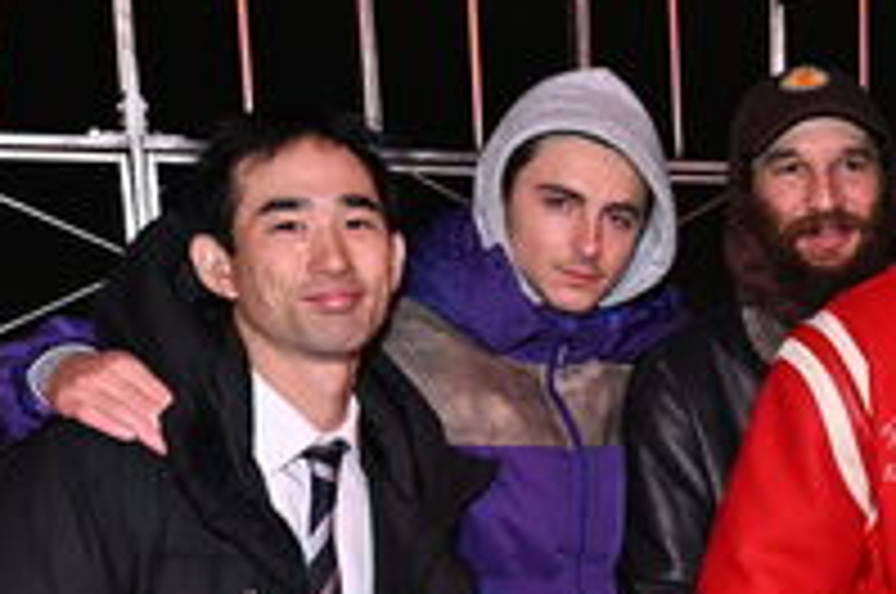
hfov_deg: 26.9
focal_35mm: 69
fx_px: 1724
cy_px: 610
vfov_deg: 19.0
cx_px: 973
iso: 1600
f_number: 4.5
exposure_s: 1/60
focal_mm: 14.5
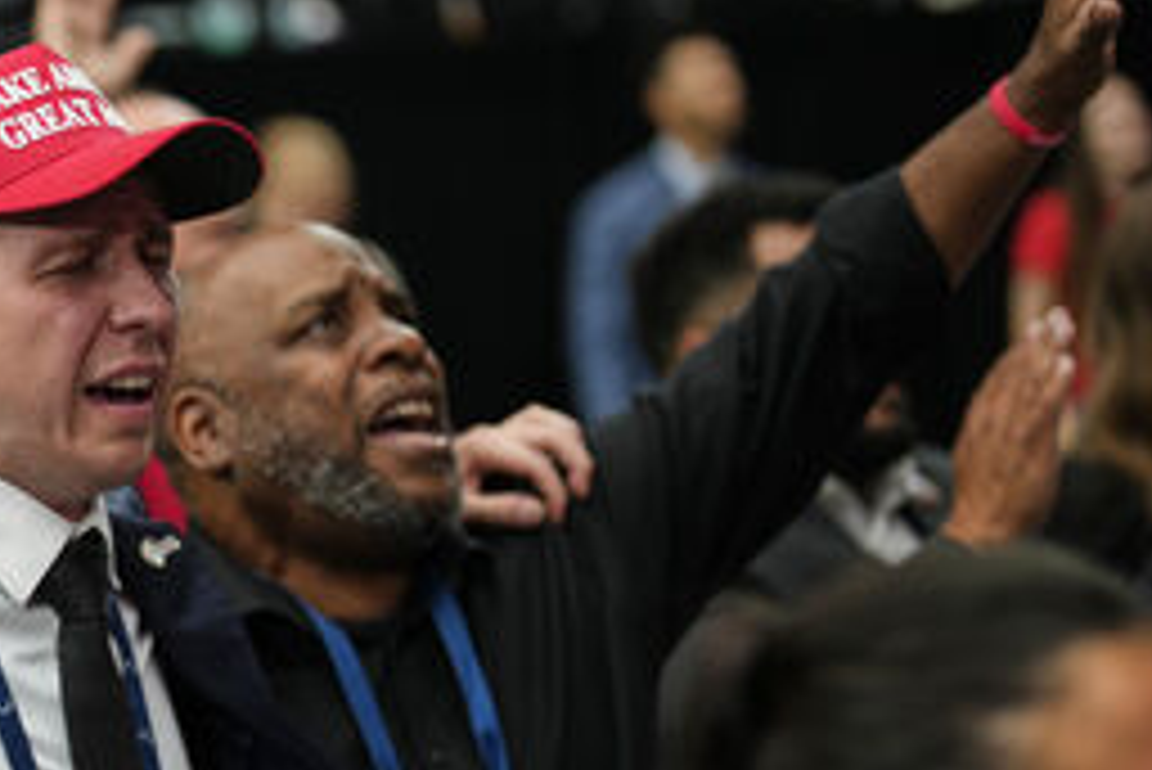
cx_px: -90
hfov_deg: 17.0
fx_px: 3746
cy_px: 522
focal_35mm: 117
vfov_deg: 11.7
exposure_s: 1/640
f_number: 1.2
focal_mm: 50
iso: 250
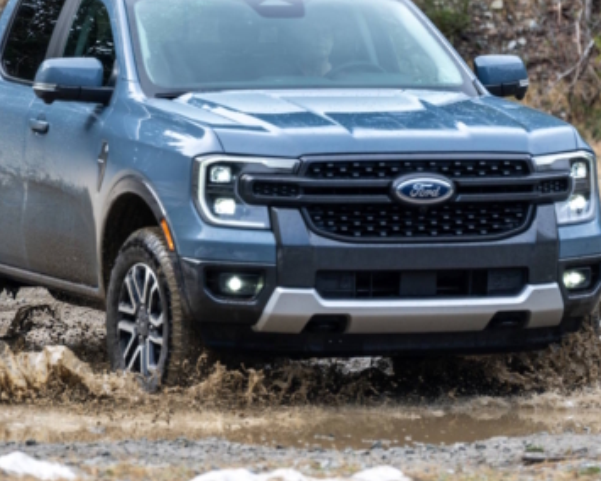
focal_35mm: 370
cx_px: 335
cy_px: 117
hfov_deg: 5.2
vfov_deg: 4.2
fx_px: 6581
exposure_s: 1/500
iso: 200
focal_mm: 200
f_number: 6.3
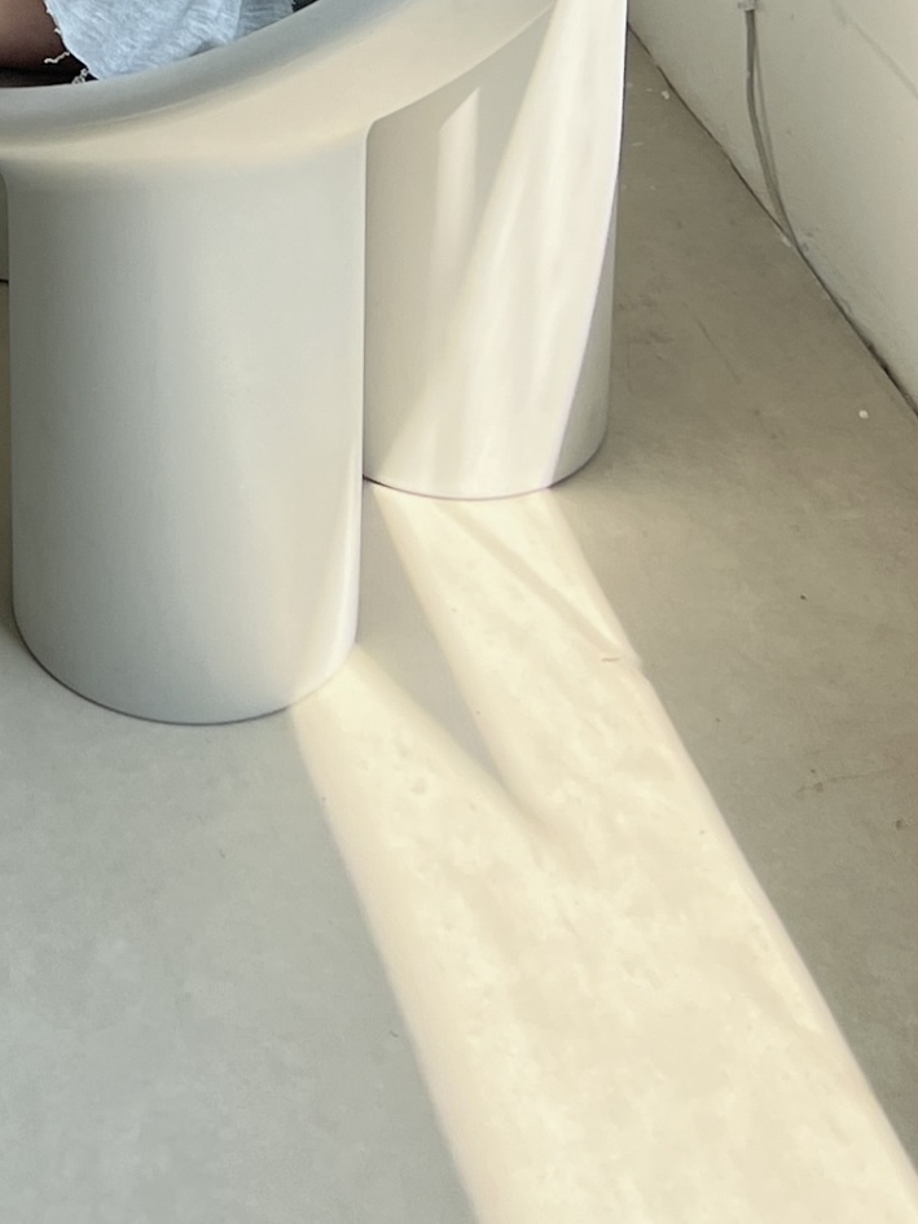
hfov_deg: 20.9
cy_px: -254
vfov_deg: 26.1
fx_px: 2333
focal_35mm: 66
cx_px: -164
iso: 50
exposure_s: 1/733
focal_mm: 5.7
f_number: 1.5
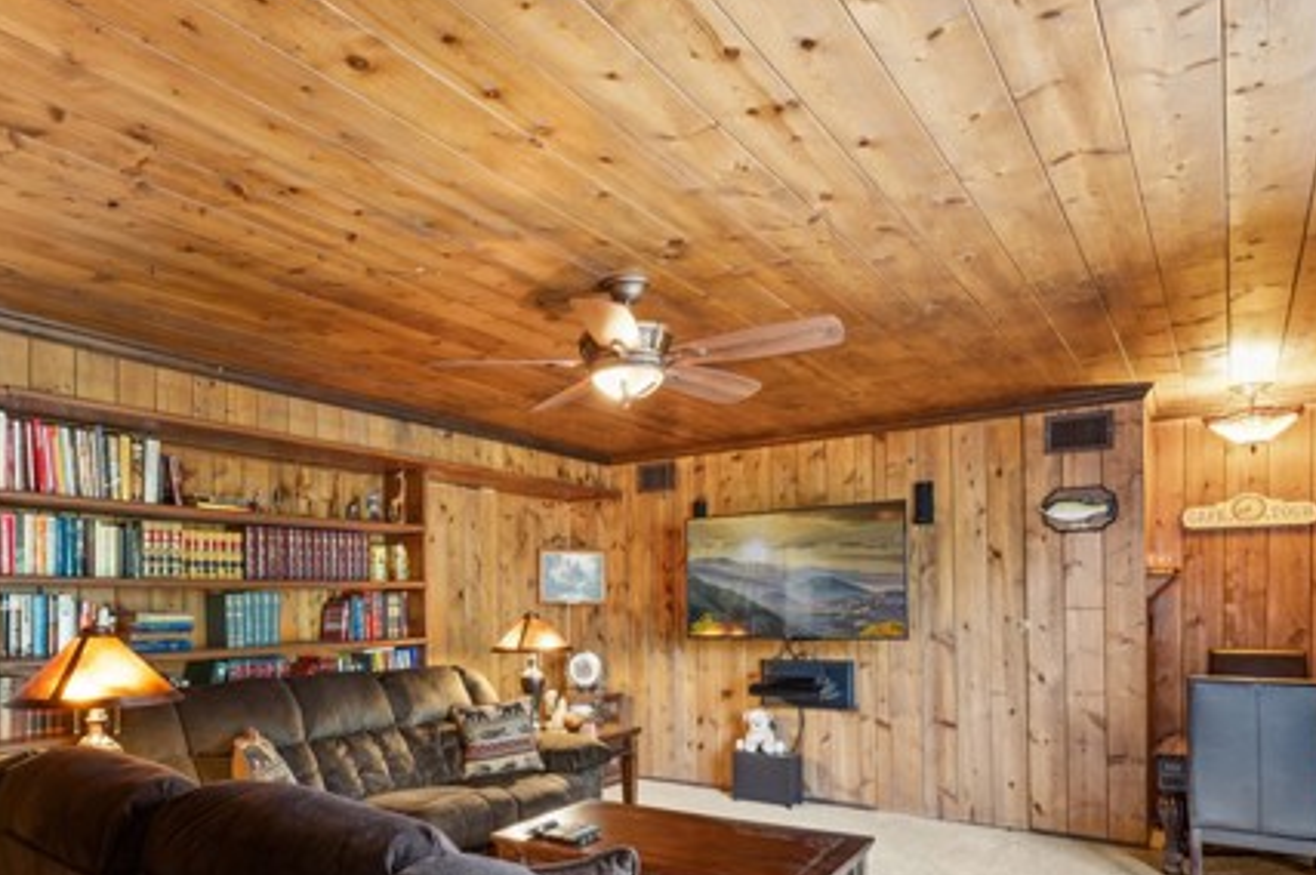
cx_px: 465
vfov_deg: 51.2
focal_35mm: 25
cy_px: 570
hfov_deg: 70.8
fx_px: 899
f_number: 13
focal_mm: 16.4
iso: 100
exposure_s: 5
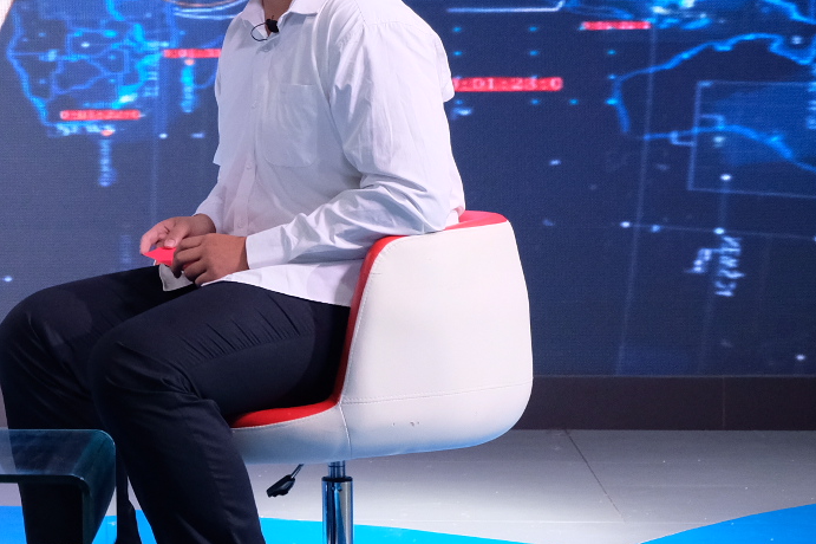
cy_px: 93
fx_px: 2855
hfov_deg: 15.7
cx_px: -124
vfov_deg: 10.8
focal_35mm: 126
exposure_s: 1/70
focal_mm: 32.9
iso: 1600
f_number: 4
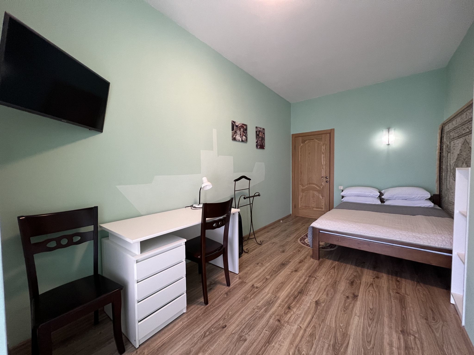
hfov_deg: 106.2
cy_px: 178
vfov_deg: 89.9
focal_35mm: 13
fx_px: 178
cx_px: 237
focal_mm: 1.57
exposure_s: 1/85
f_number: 1.8
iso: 250
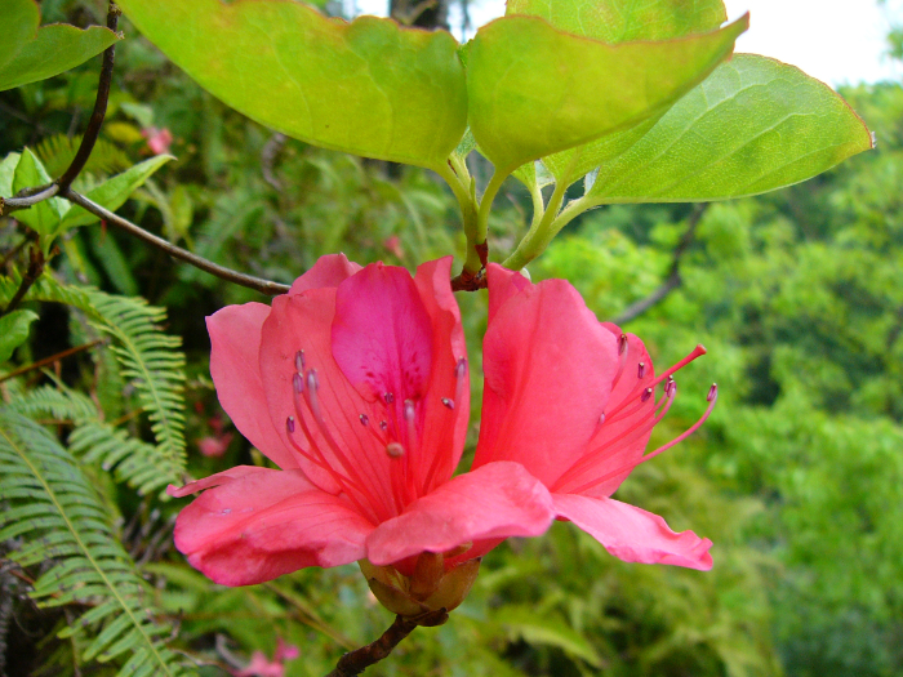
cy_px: 338
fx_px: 939
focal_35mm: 36
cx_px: 452
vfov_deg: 39.7
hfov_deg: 51.4
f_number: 2.8
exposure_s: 1/250
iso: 100
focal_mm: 6
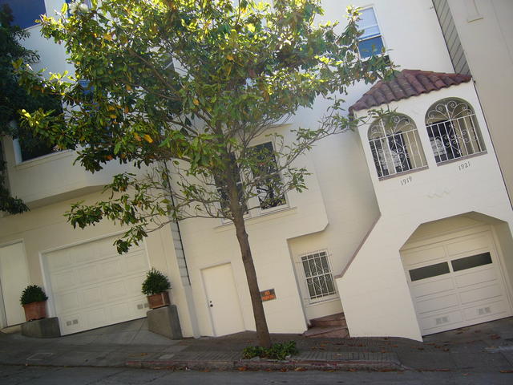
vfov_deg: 40.7
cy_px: 192
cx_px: 256
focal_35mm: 35
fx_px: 519
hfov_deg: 52.6
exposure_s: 1/320
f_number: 2.8
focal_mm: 5.8
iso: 50
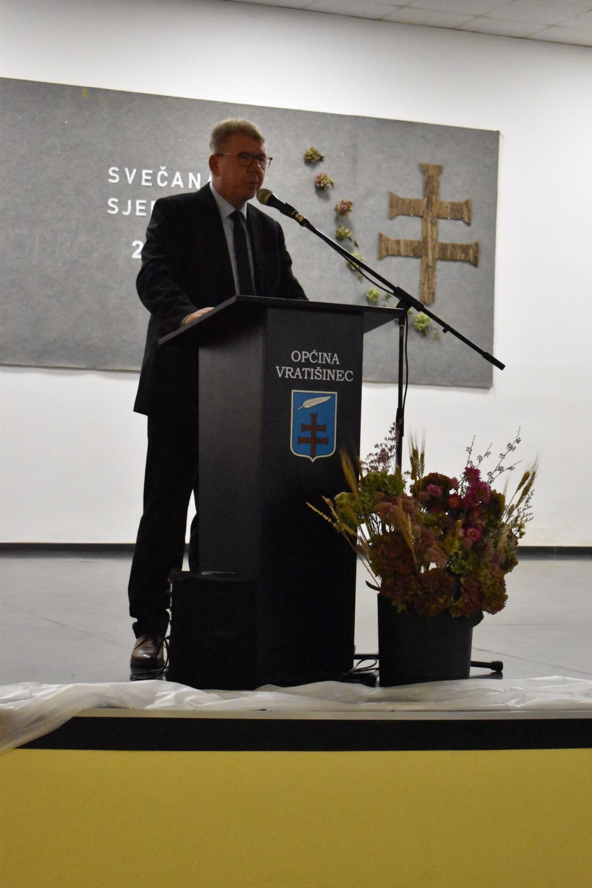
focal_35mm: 72
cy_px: 444
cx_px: 296
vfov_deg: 28.1
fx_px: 1776
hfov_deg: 18.9
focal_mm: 48
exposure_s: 1/320
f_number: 5.6
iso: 11400
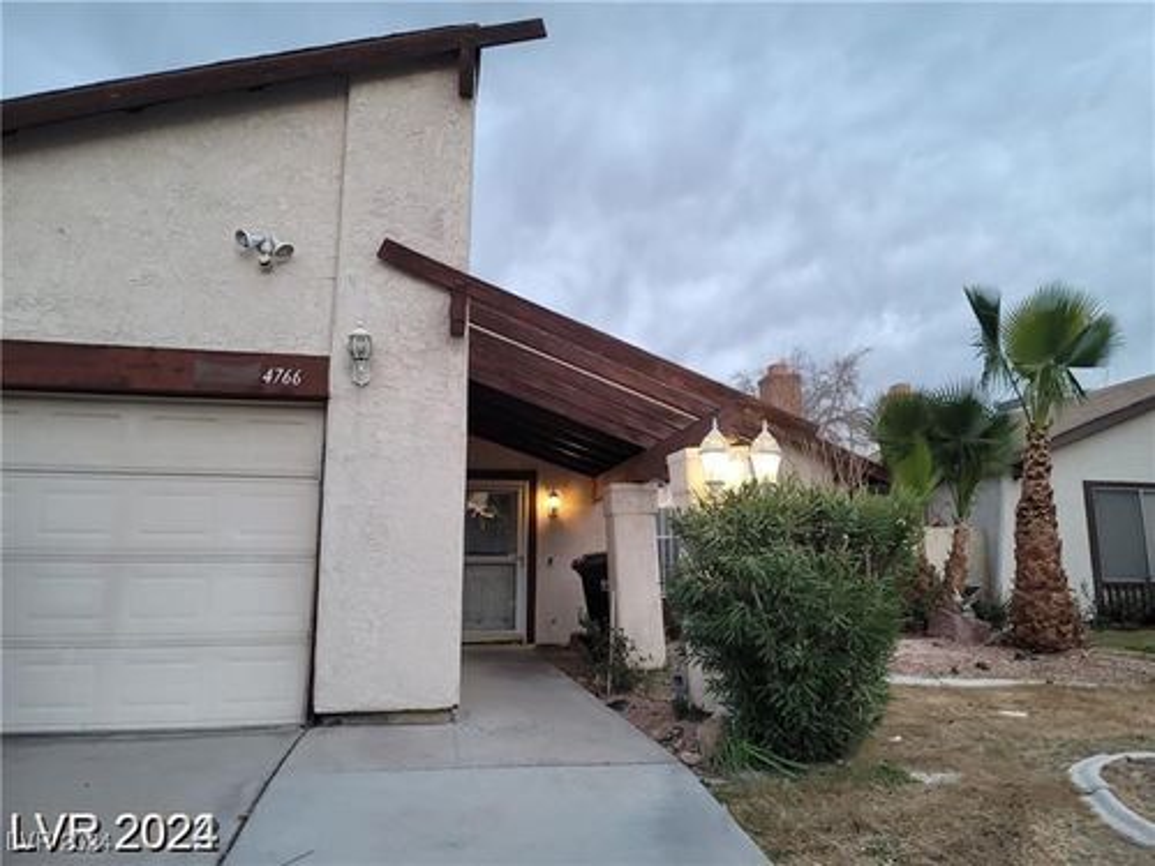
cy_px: 433
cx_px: 578
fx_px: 834
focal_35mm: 25
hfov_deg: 69.4
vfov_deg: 54.9
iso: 200
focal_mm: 7
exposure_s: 1/120
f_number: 1.8
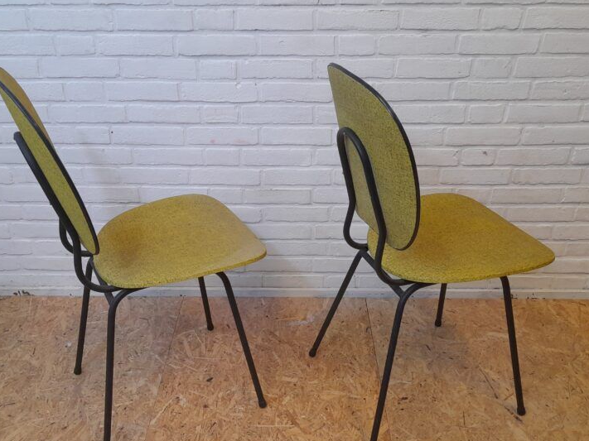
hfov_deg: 51.4
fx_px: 612
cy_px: 275
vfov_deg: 39.4
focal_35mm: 36
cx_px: 287
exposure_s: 1/50
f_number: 2
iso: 160
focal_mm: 4.6
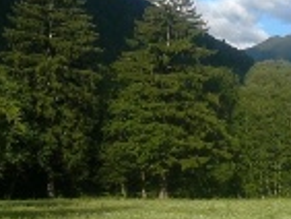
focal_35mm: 121
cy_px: 25
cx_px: 338
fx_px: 1018
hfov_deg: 15.7
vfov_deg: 12.2
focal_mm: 6.3
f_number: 4.4
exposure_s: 1/640
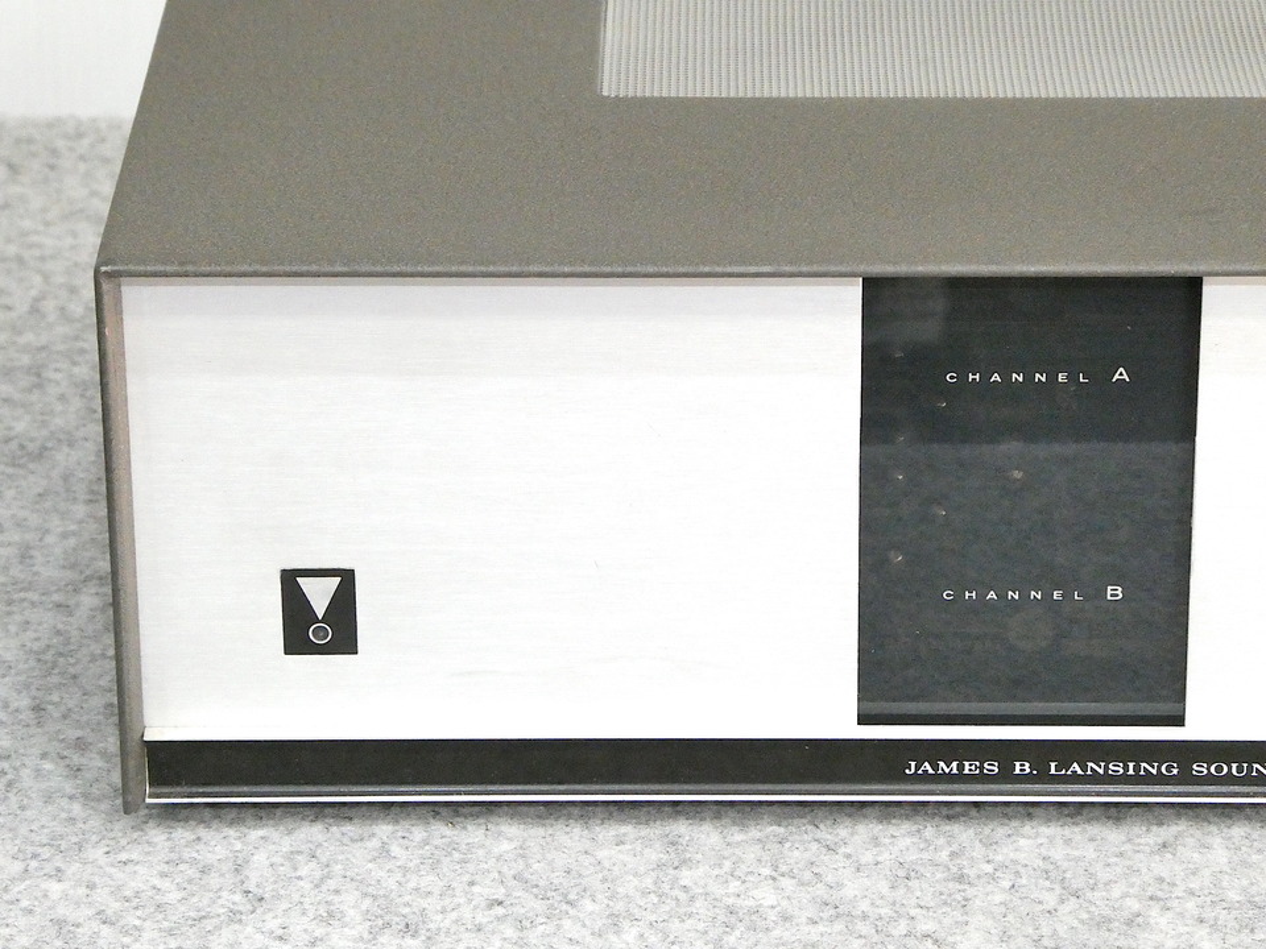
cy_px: 474
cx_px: 633
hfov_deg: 13.8
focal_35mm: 143
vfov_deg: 10.4
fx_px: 5230
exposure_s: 1/80
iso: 1600
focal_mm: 25.6
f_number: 5.4
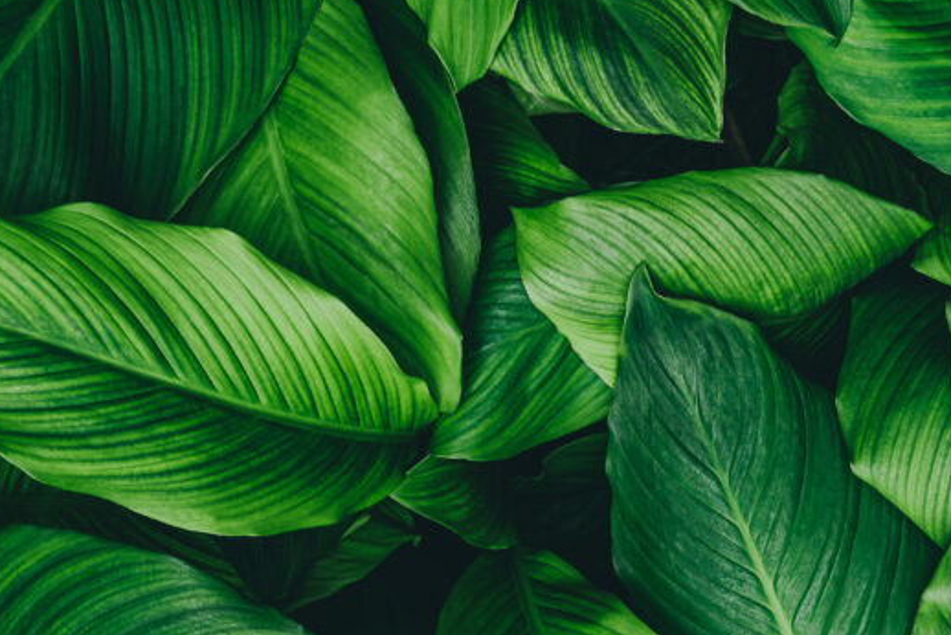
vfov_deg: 13.2
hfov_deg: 19.5
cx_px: 837
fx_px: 2722
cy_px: 542
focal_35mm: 103
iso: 100
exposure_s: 1/50
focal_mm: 50
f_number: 11
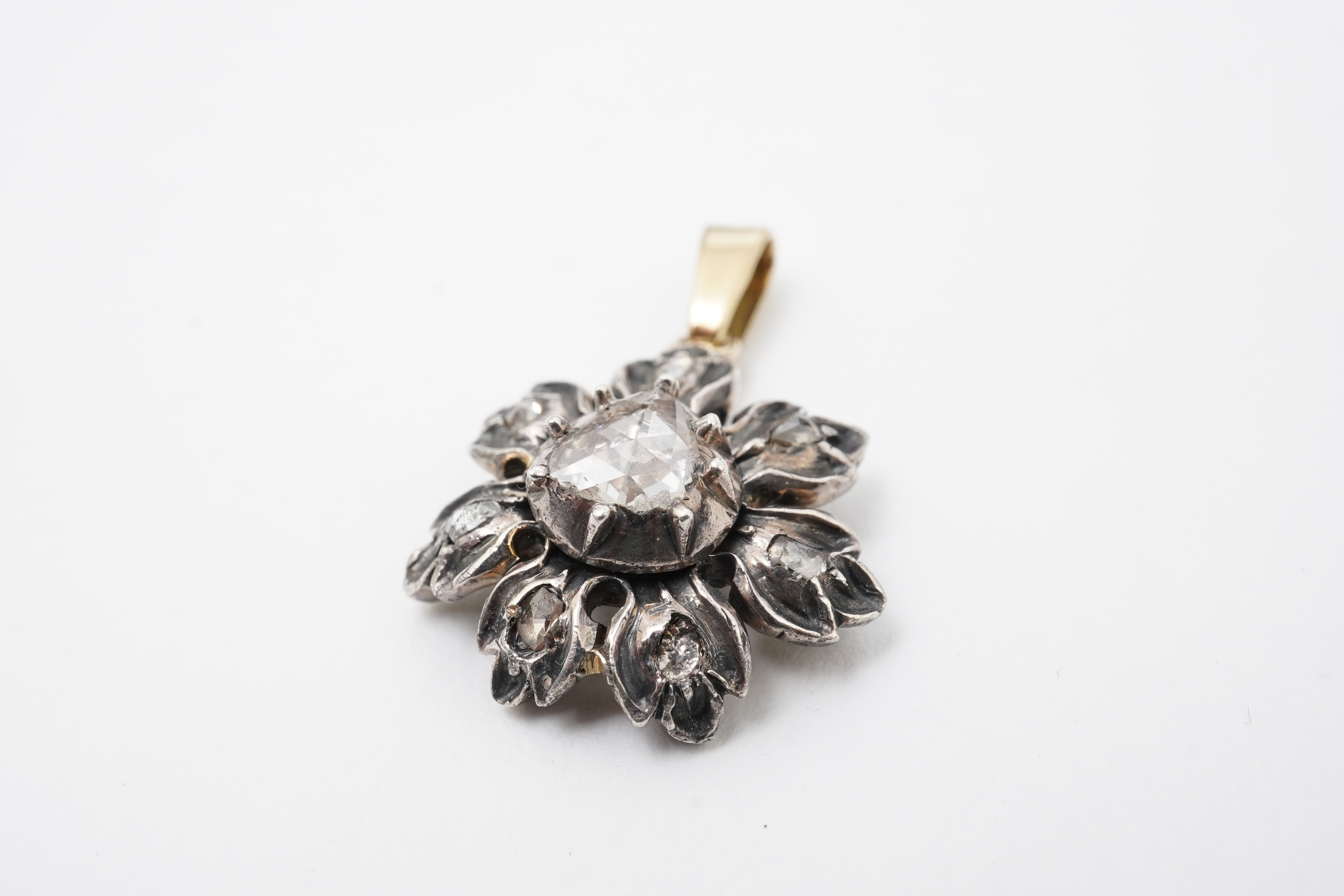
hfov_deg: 43.6
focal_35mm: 45
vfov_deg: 29.9
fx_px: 1680
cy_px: 448
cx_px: 672
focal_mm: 30
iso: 640
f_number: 20
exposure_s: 1/100
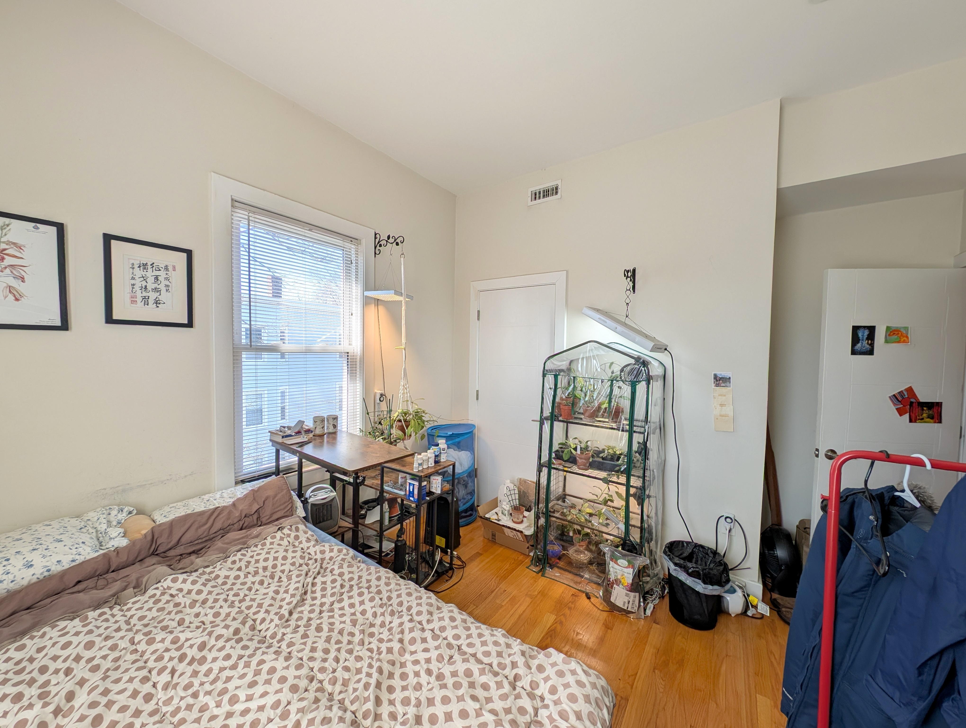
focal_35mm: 12
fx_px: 335
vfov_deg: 94.6
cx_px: 483
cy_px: 364
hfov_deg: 110.5
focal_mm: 2.23
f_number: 1.95
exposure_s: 1/324
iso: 41
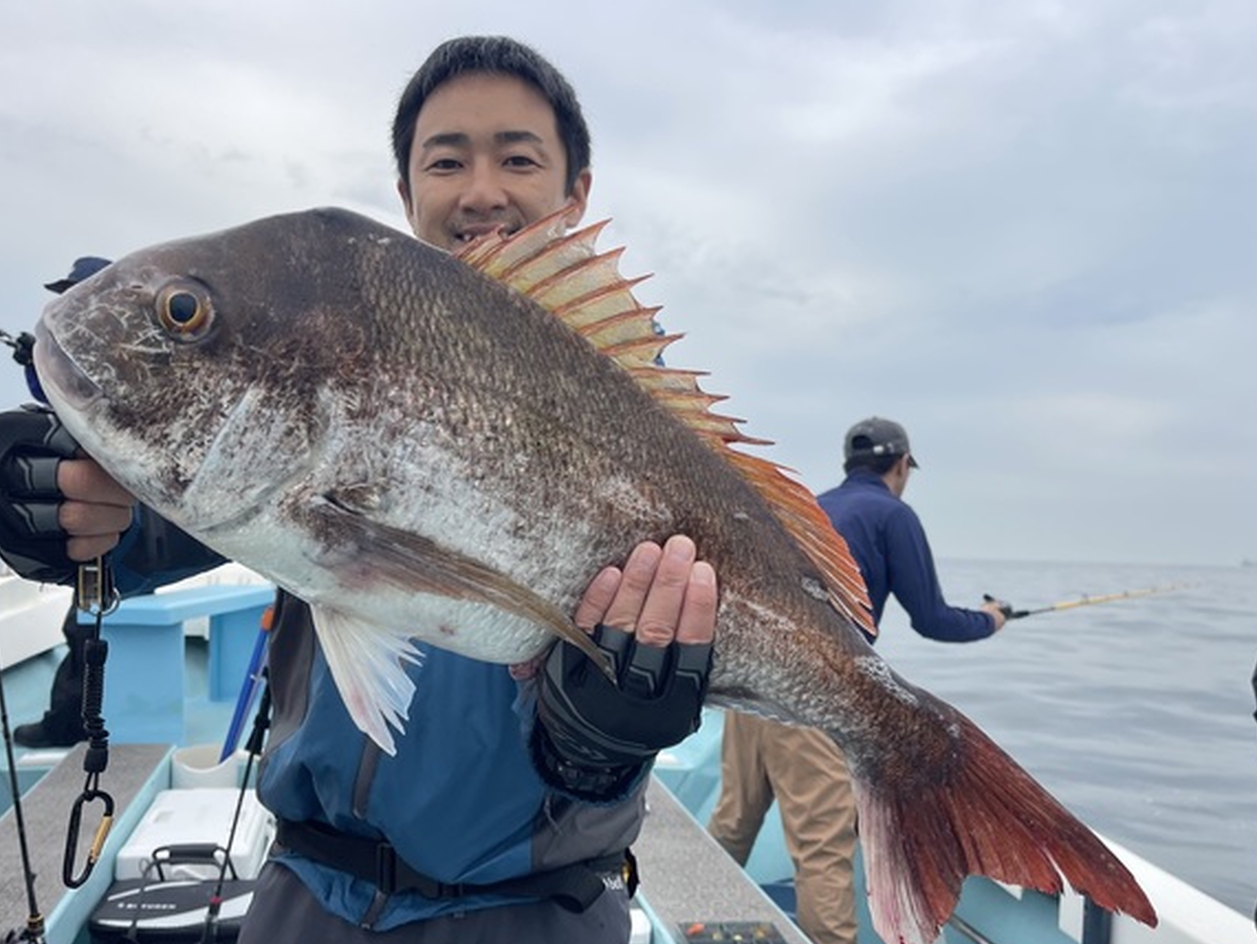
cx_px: 581
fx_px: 1017
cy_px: 519
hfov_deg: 63.3
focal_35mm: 28
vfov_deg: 49.7
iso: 32
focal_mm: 5.1
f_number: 1.6
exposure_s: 1/3344
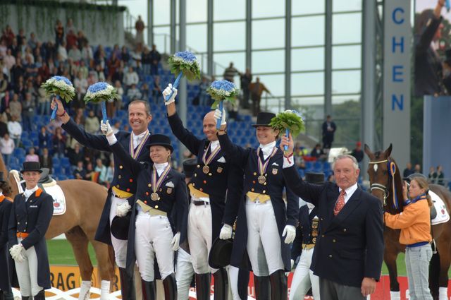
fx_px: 2721
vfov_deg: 6.3
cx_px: 226
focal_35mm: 218
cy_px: 150
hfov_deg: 9.5
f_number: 5.6
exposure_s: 1/250
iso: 200
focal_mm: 145
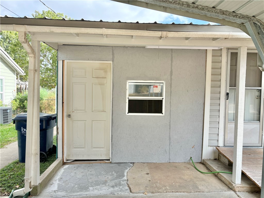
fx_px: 198
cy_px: 99
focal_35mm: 26
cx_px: 132
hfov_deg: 67.3
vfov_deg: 53.1
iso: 50
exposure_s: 1/688
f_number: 1.6
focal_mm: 5.96
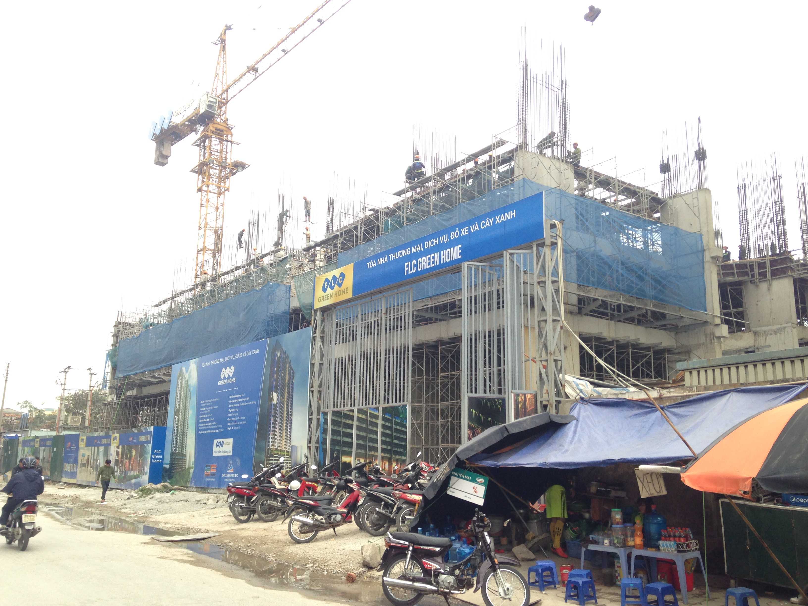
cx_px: 404
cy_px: 303
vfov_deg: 42.9
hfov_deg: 55.4
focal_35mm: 33
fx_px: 770
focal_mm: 4.12
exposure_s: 1/120
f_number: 2.4
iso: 64
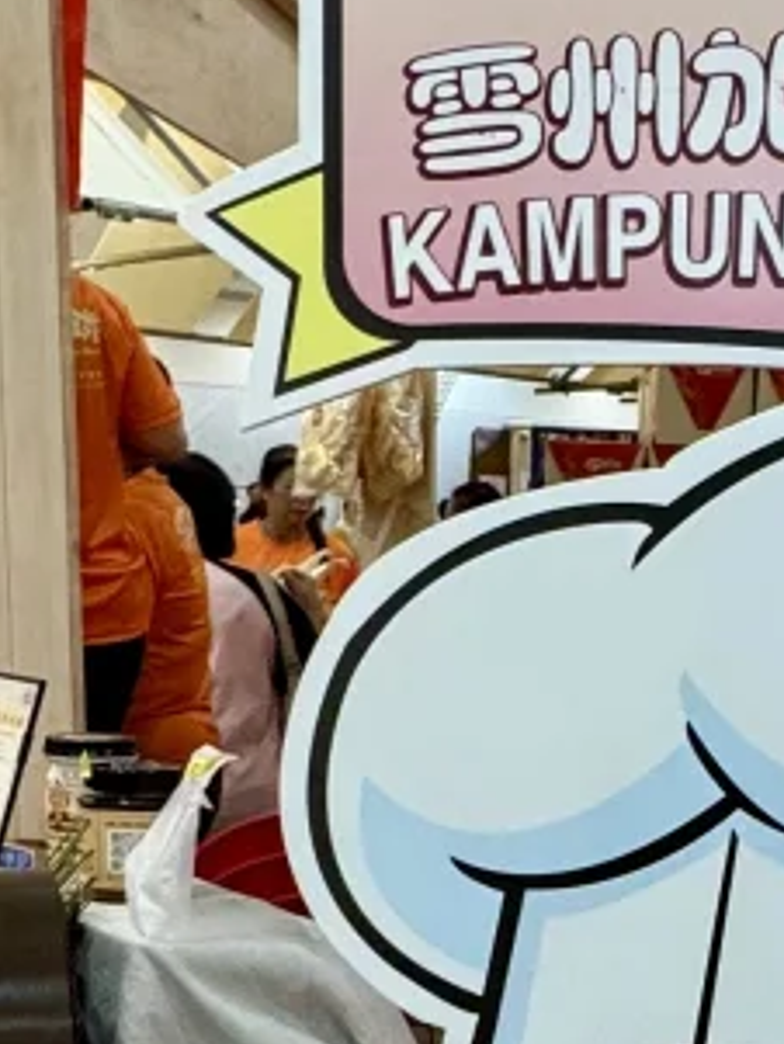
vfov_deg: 27.7
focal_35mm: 67
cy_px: 971
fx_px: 2022
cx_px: 912
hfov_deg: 20.7
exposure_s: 1/100
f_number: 2.2
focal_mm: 2.22
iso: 200
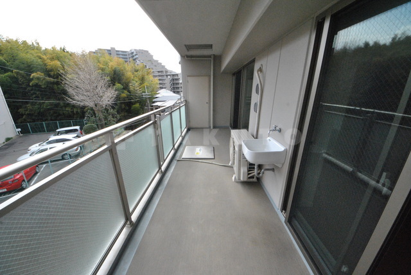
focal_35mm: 12
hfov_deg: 112.6
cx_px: 206
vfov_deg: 90.1
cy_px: 138
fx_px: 137
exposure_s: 1/500
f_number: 11
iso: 1600
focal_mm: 8
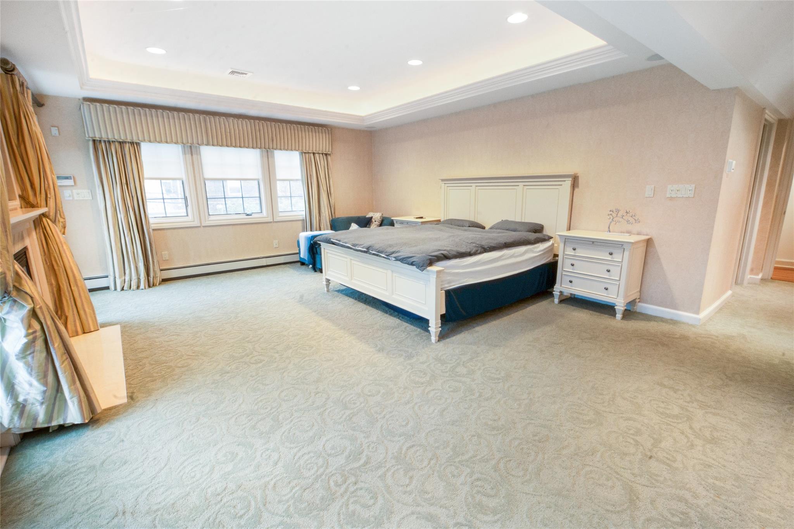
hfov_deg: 100.4
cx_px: 397
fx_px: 331
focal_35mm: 15
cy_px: 264
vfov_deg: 77.3
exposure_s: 1/1.25
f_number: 22
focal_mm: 10
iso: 640
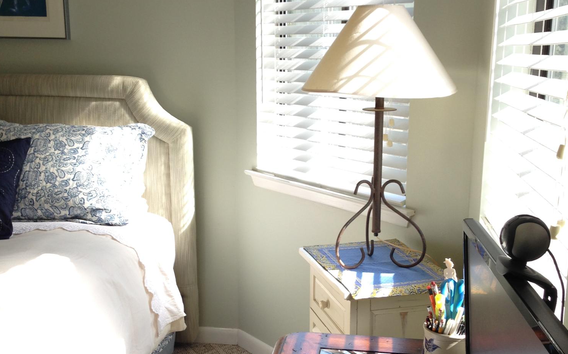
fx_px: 727
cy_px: 207
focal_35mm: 47
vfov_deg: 27.4
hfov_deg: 42.7
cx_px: 284
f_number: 2.4
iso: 50
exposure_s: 1/120
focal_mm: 4.12
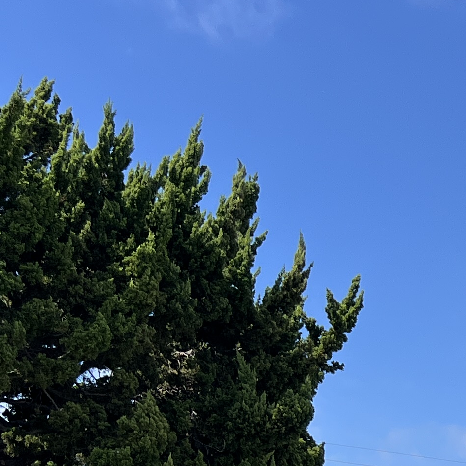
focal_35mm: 98
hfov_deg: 16.2
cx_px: 708
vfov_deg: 16.1
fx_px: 1493
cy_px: 724
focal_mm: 5.7
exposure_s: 1/4444
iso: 50
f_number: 1.5
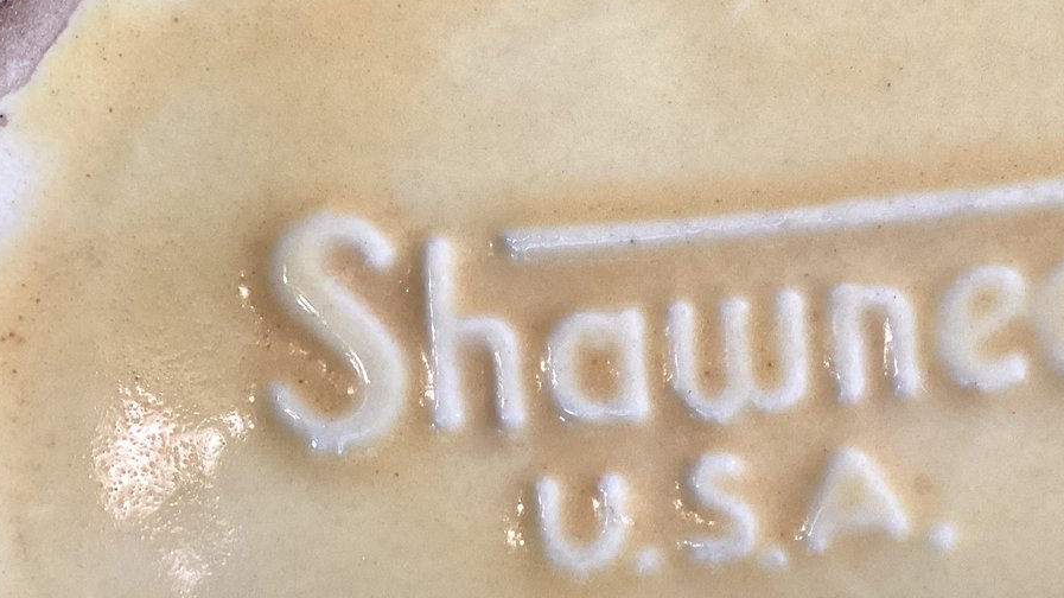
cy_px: 588
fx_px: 1608
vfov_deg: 20.4
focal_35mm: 57
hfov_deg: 36.2
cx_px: 718
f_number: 2.4
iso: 100
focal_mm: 3.3
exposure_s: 1/60
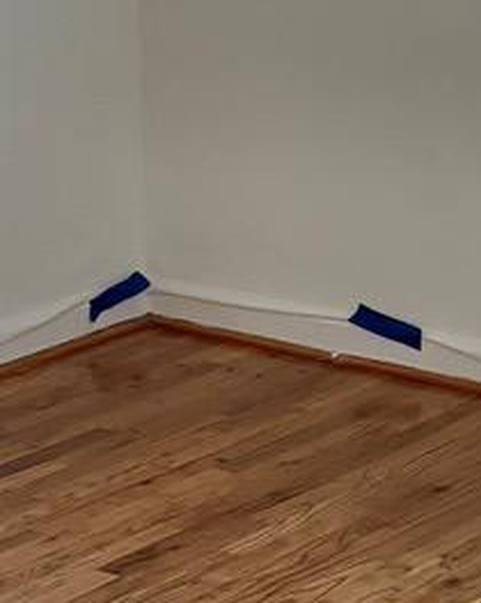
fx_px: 2441
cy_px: 844
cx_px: 330
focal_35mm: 137
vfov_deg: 13.4
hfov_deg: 11.2
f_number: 1.78
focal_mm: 6.76
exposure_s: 1/40
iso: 640
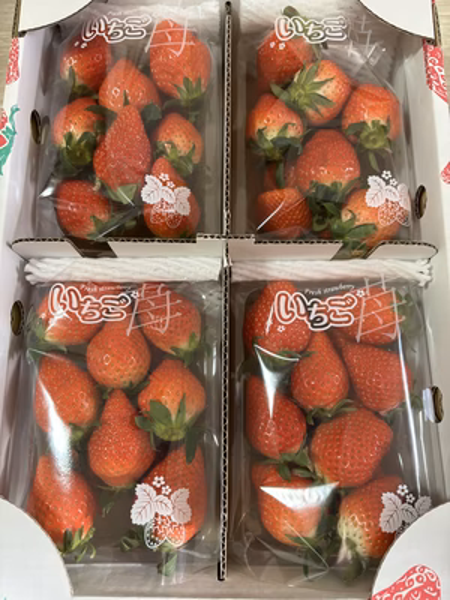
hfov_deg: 53.1
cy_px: 300
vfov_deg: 67.3
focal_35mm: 26
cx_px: 225
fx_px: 451
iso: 320
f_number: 1.6
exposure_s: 1/50
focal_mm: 5.96
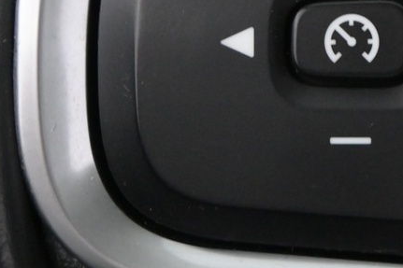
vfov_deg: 9.7
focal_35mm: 141
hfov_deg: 14.4
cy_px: 18
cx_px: 359
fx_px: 1576
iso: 2500
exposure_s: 1/50
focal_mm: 25
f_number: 4.2
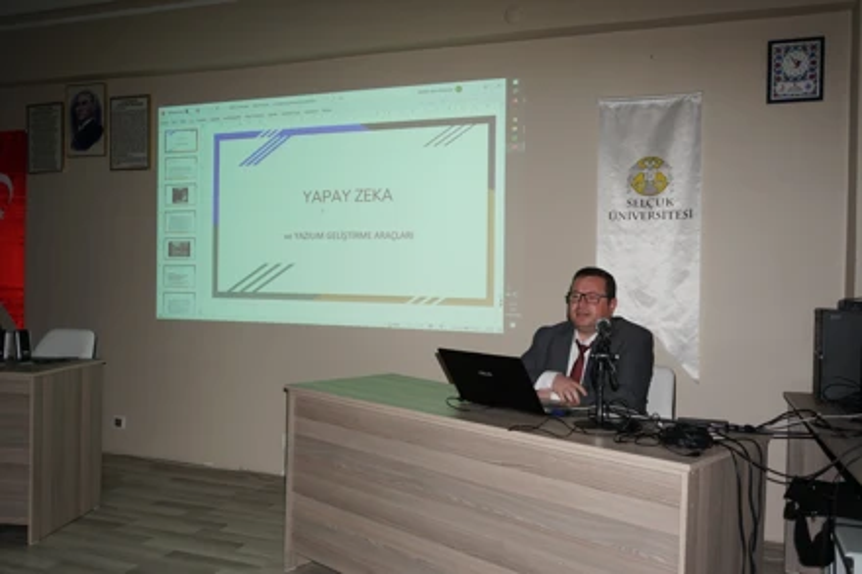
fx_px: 754
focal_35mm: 32
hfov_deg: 59.5
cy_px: 287
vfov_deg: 41.7
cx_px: 431
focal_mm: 21
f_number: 4
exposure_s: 1/60
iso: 400
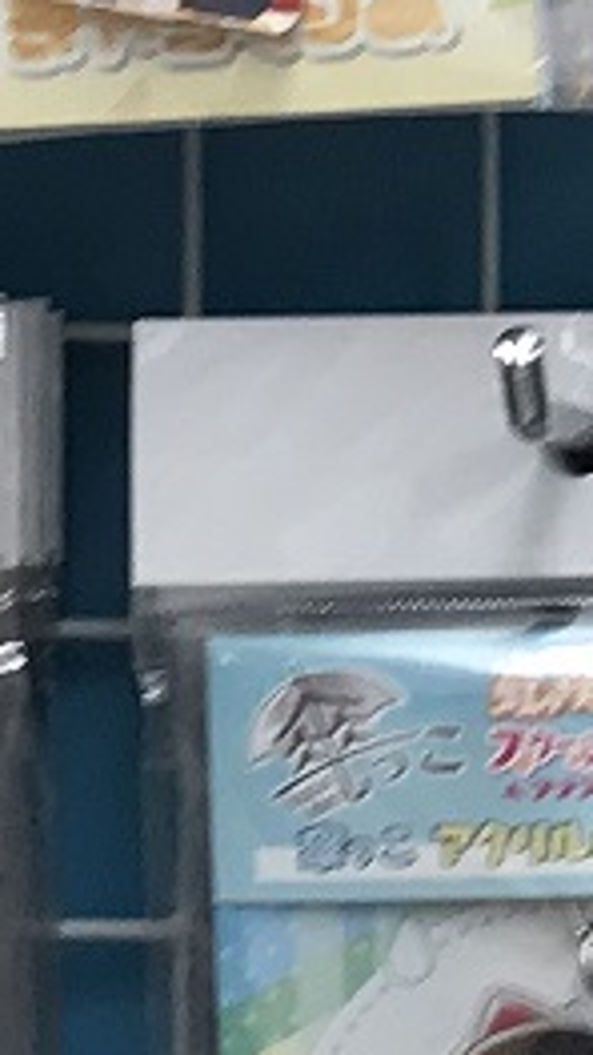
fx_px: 6539
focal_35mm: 234
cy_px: -16
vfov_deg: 9.2
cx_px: 982
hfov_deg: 5.1
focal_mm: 3.99
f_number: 1.8
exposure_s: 1/60
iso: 25
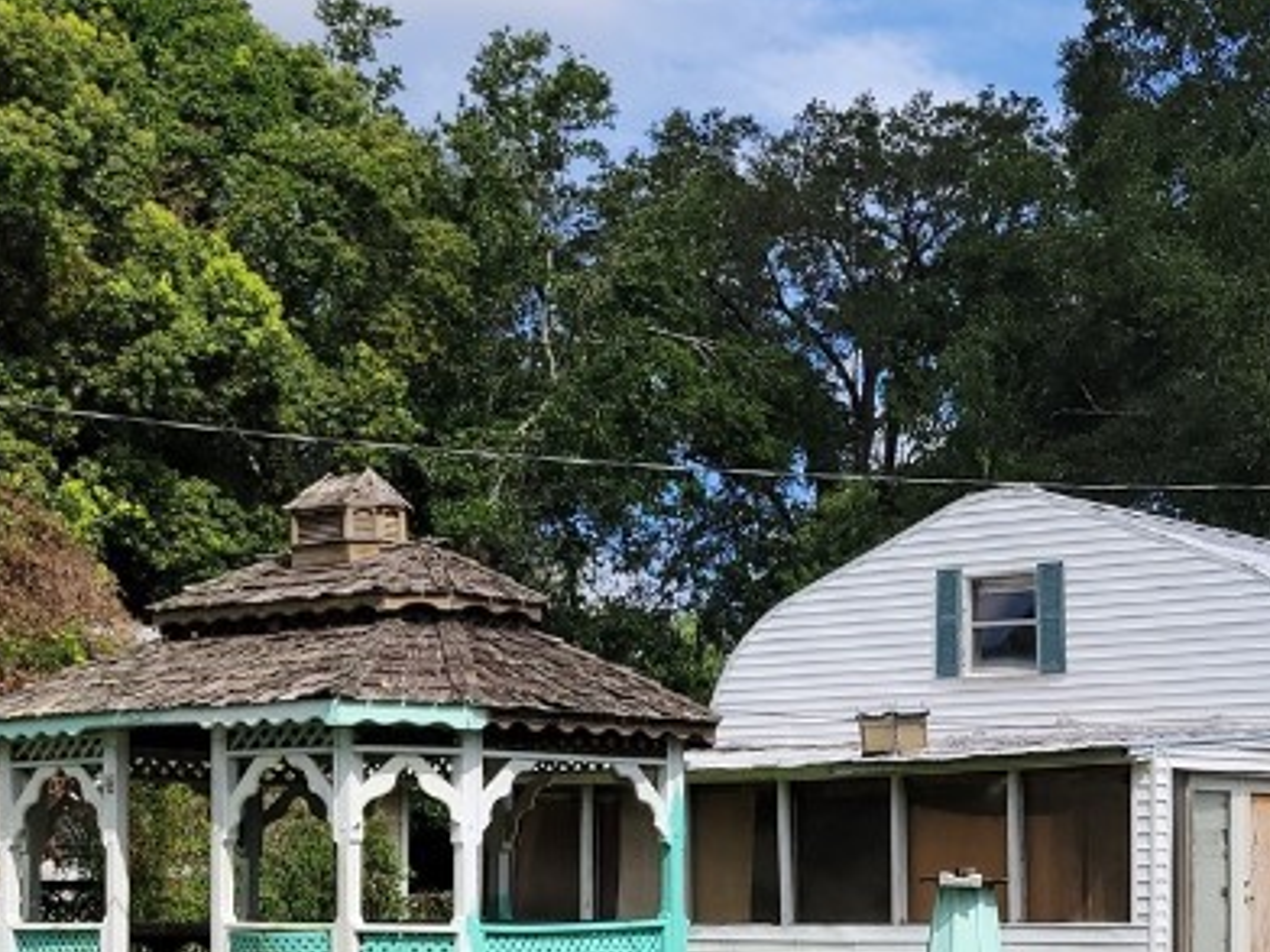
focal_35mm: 68
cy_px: 784
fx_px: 2495
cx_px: 1153
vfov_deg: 21.3
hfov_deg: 27.5
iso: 40
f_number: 1.8
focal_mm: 5.4
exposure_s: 1/2767
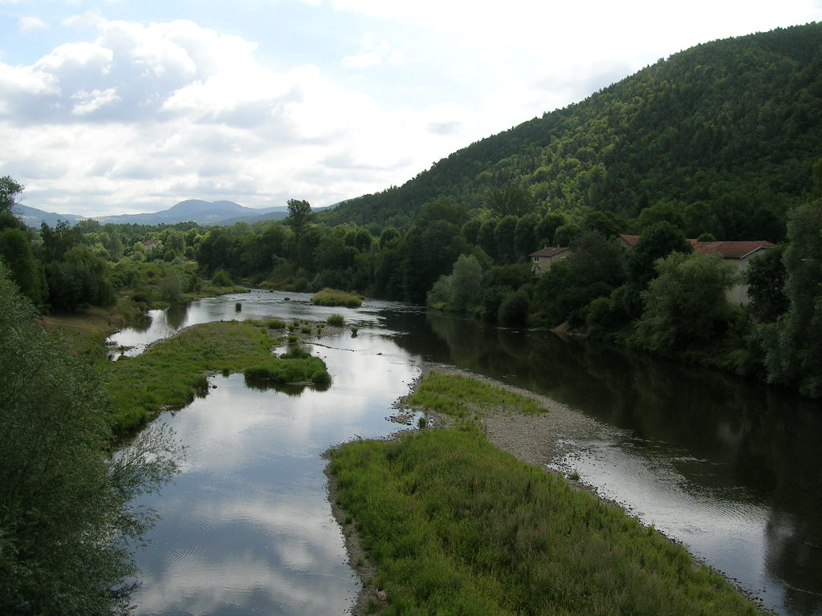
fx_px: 831
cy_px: 308
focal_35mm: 35
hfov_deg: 52.6
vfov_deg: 40.7
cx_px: 411
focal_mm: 5.4
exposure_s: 1/518
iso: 50
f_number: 4.8
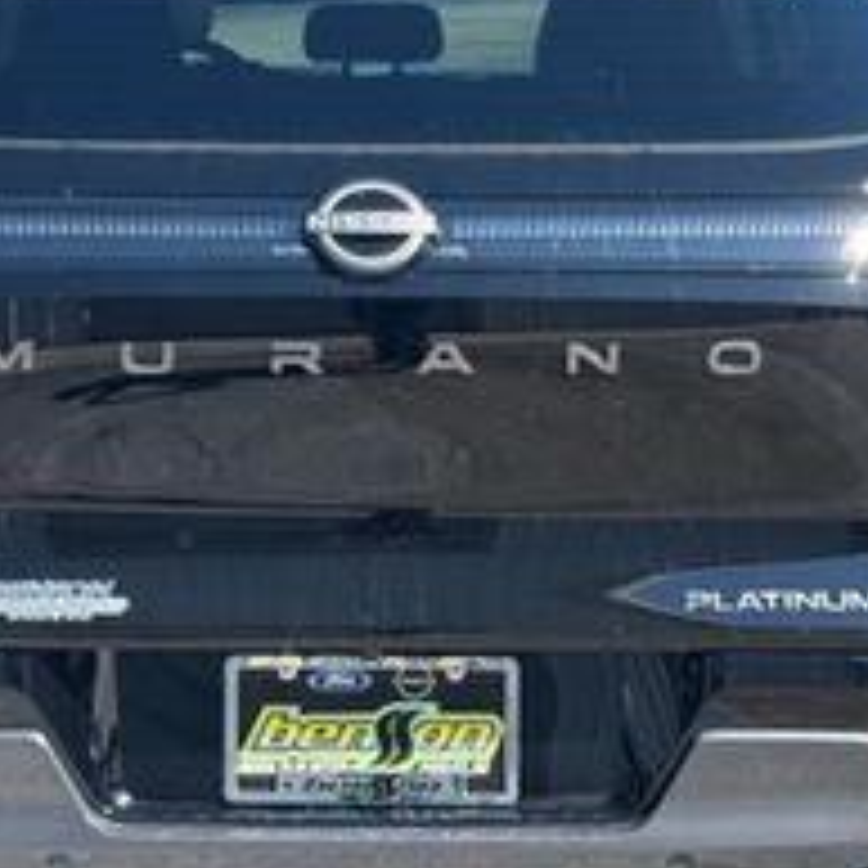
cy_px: 427
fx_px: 3149
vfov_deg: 15.7
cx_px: 396
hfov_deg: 15.7
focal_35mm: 111
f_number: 1.78
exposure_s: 1/1490
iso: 64
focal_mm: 6.76
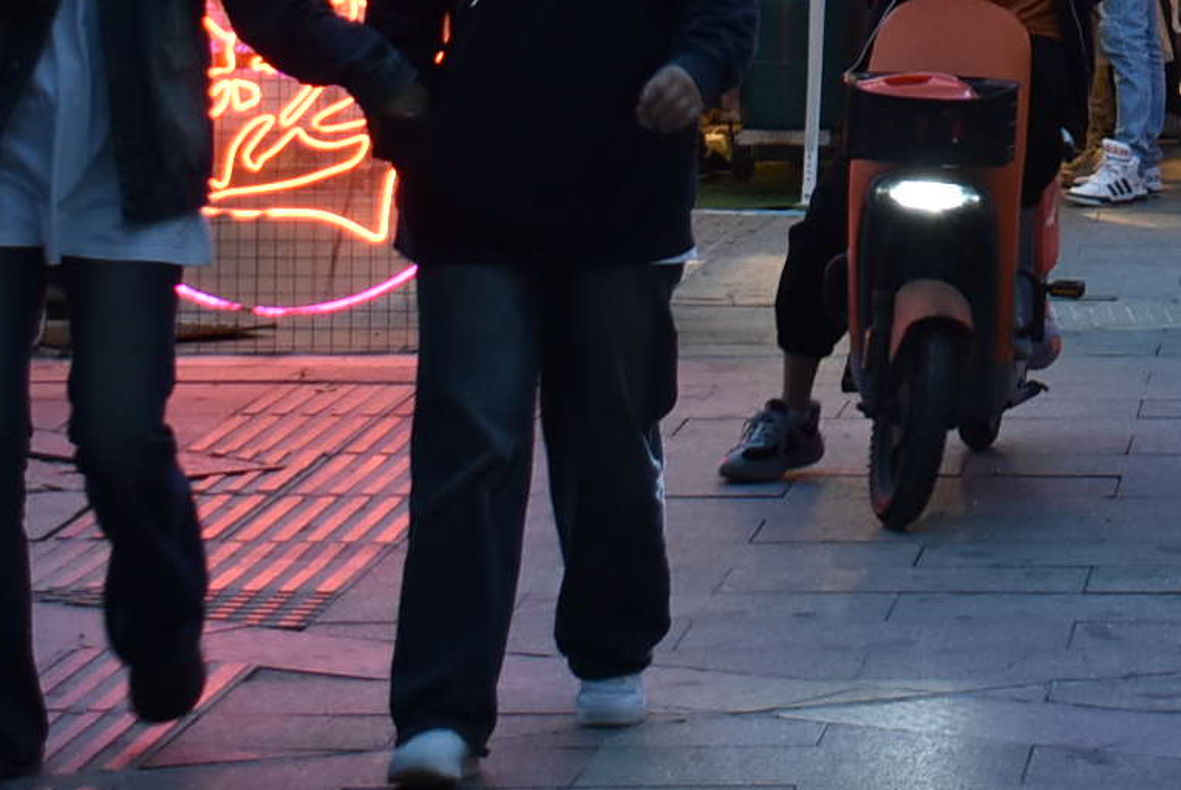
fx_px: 6173
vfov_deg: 7.1
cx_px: 1608
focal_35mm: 188
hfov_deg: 10.6
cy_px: -659
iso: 800
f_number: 5
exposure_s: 1/100
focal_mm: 32
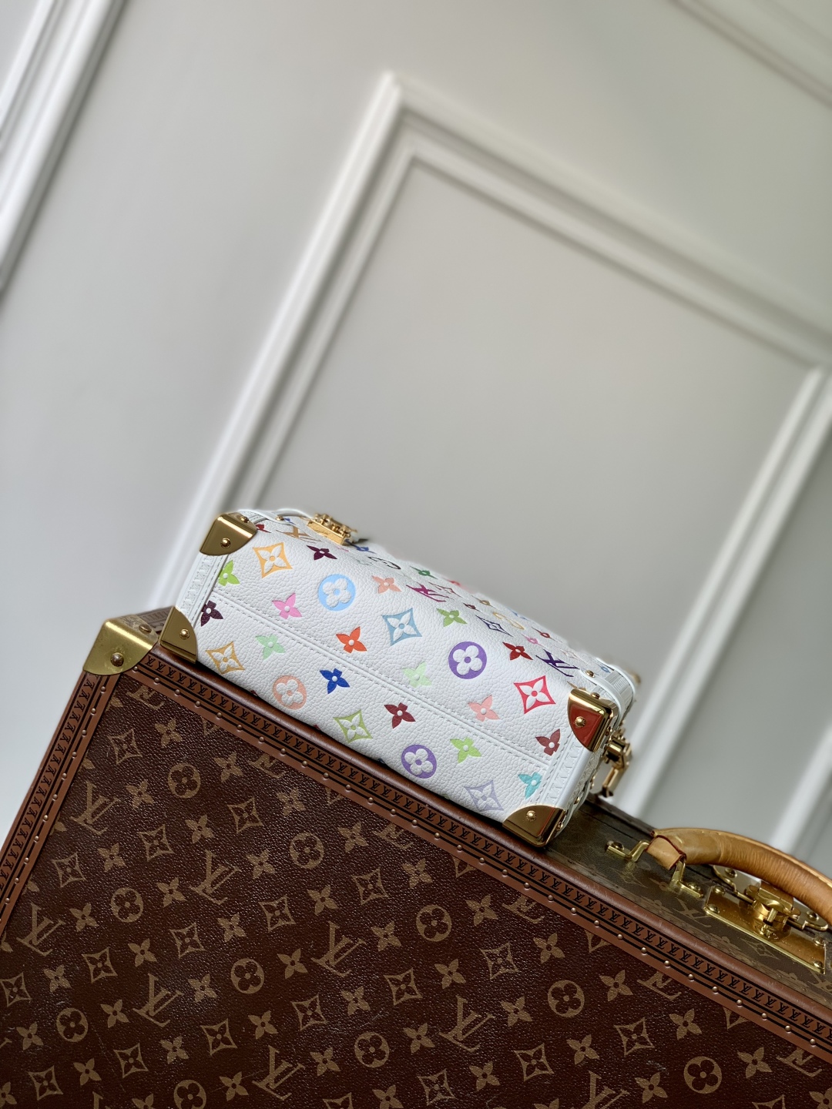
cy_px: 554
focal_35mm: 52
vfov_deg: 36.8
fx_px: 1666
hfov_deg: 28.0
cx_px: 416
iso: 20
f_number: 2.4
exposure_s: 1/122
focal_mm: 6
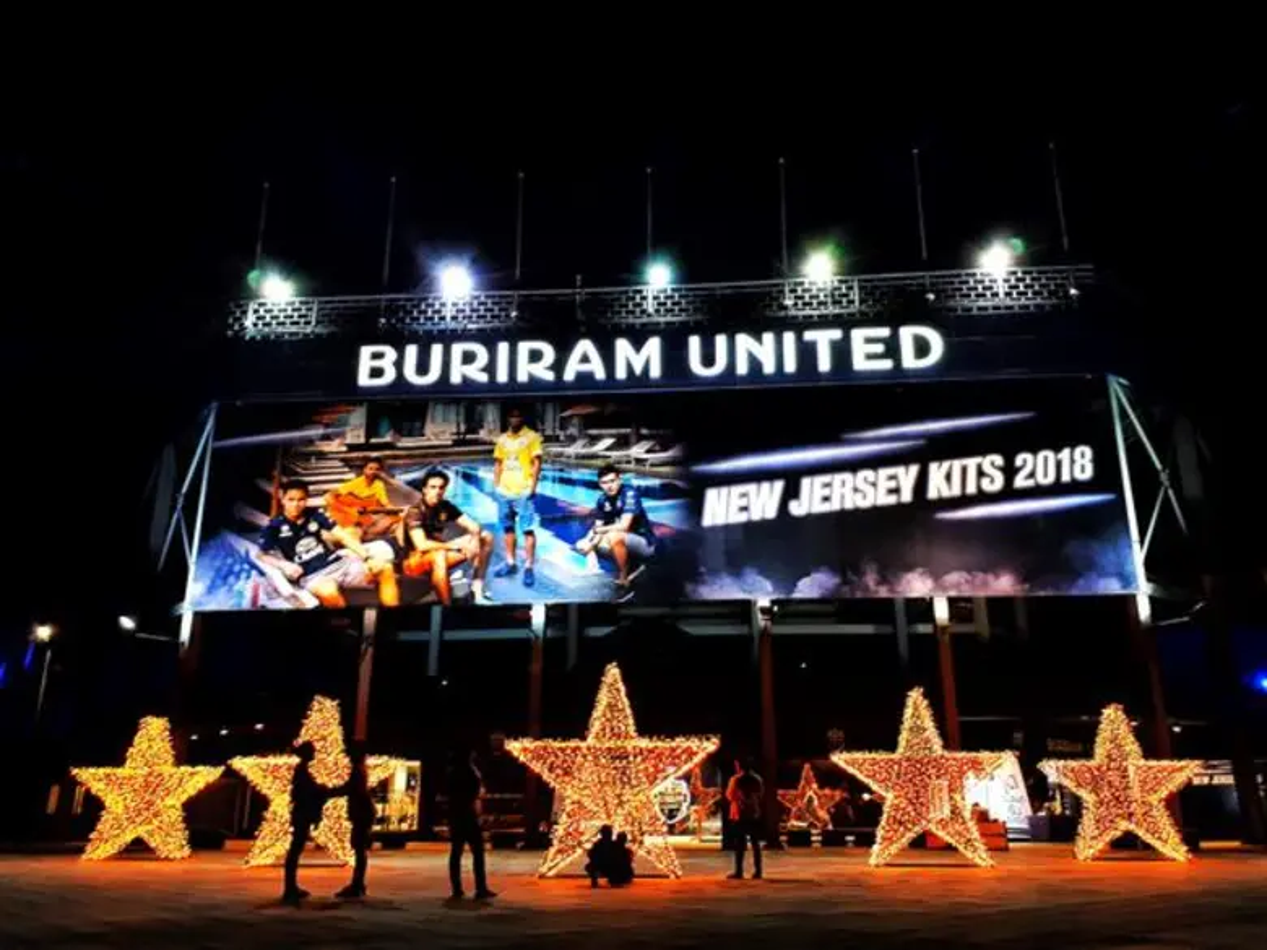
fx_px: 988
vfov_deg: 51.4
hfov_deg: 65.3
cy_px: 475
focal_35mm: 27
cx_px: 634
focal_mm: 3.6
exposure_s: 1/17
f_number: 1.9
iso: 200
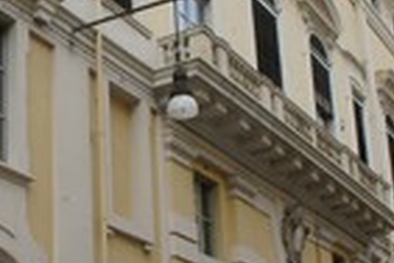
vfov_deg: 15.4
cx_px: 75
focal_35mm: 88
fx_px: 963
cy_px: 213
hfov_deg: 22.8
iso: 400
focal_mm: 18
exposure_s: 1/125
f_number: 11
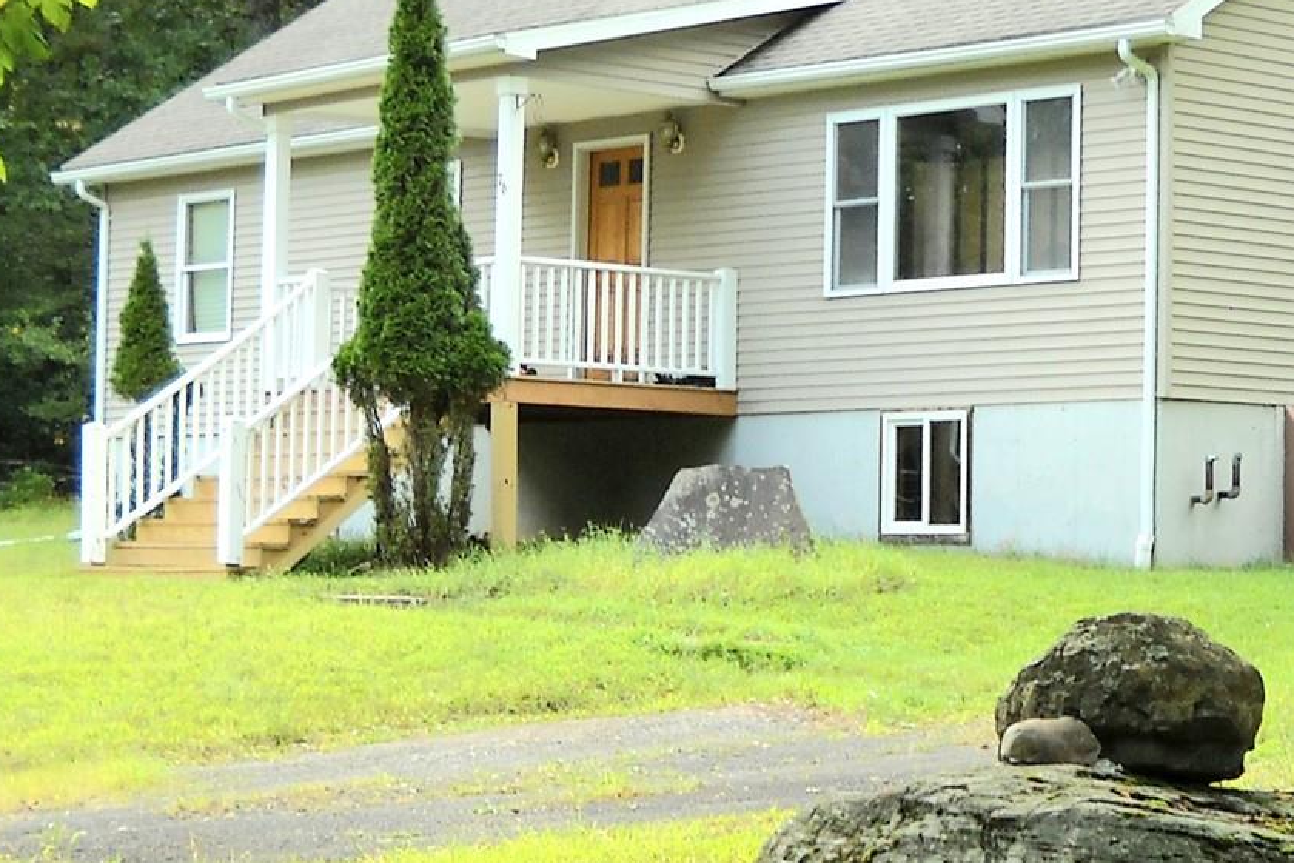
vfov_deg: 13.2
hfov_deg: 19.6
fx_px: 3738
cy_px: 476
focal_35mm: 104
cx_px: 867
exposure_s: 1/110
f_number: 3.1
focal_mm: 6.72
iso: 64
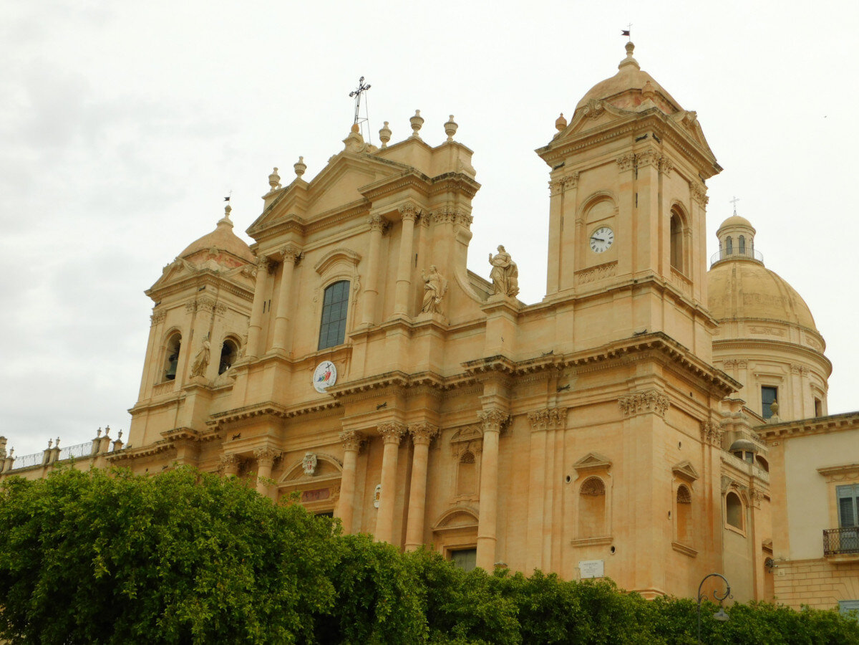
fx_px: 1117
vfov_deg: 32.2
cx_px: 430
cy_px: 322
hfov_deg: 42.1
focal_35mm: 45
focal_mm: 8
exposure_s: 1/800
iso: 125
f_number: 3.7
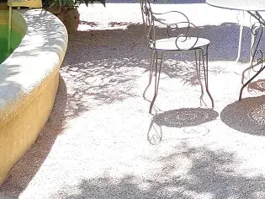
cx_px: 363
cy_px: -172
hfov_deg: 18.2
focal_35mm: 99
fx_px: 758
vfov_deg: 13.3
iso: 40
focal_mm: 3.93
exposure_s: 1/418
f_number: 1.7
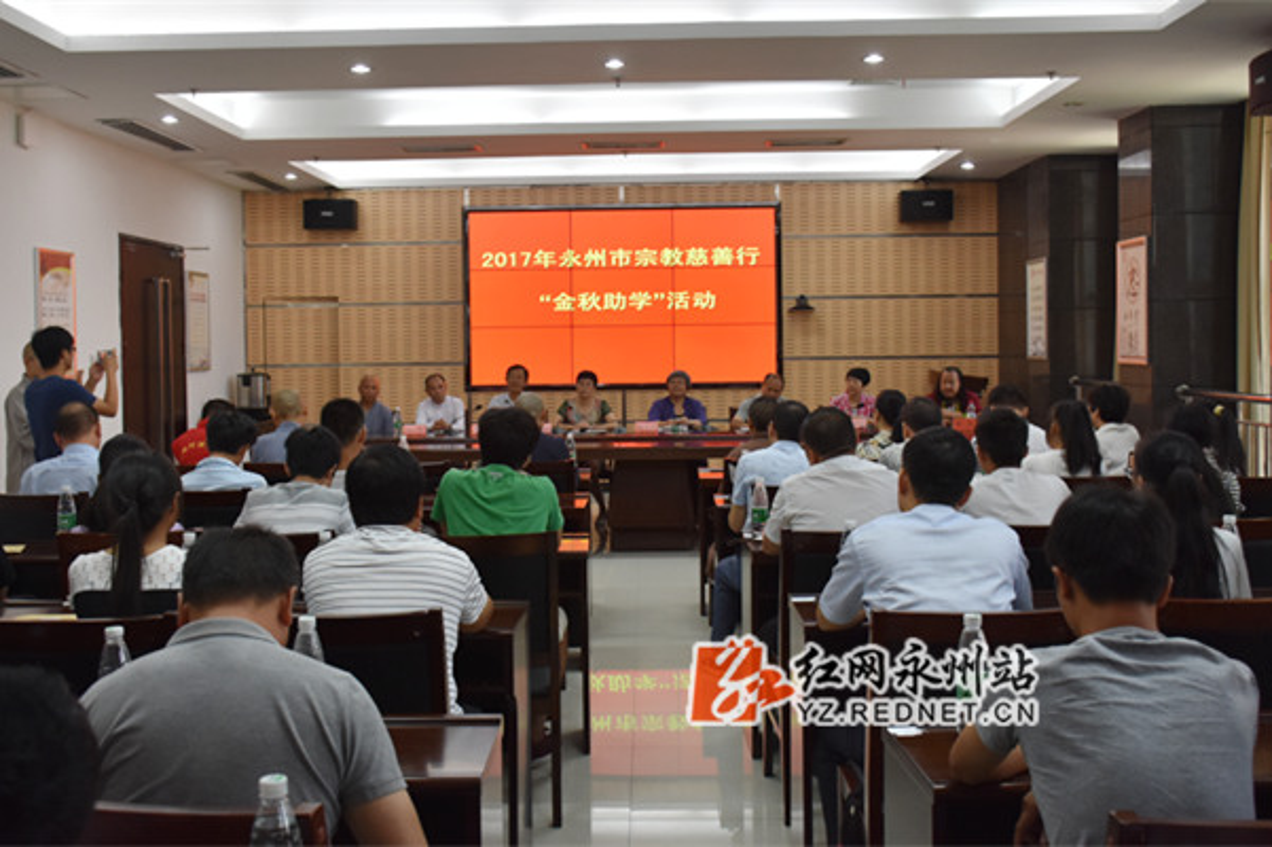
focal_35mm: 34
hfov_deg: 55.1
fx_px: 1218
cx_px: 636
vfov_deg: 38.3
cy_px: 424
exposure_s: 1/100
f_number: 5
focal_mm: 23
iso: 800
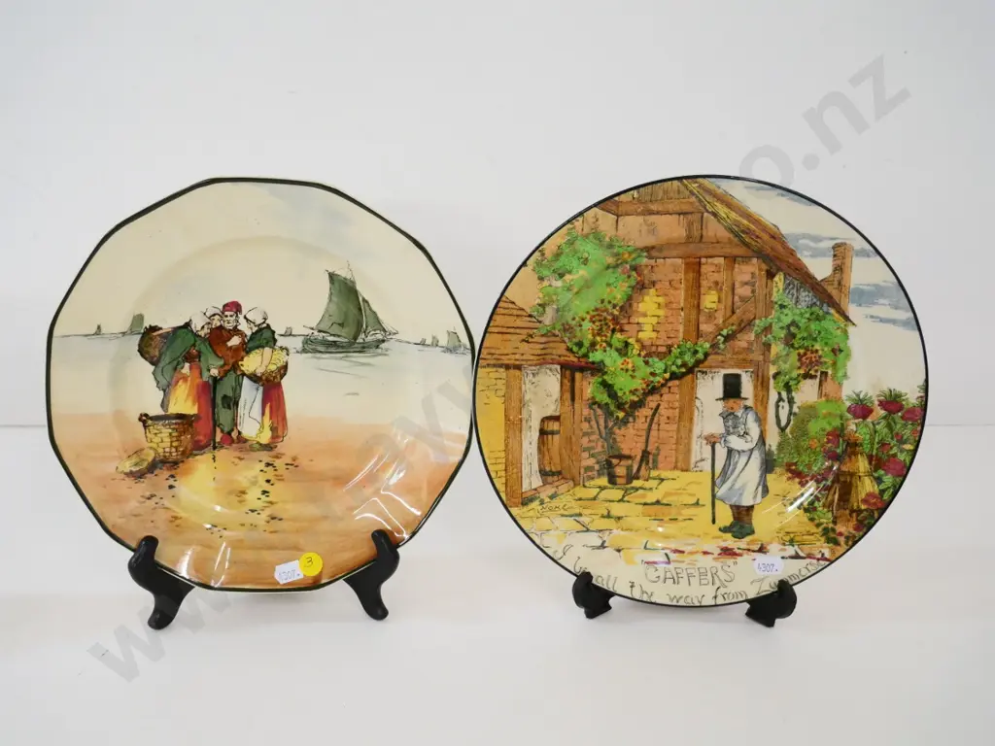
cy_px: 373
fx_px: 1150
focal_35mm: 40
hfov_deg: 46.8
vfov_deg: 36.0
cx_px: 498
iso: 3200
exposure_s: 1/125
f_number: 6.3
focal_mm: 20
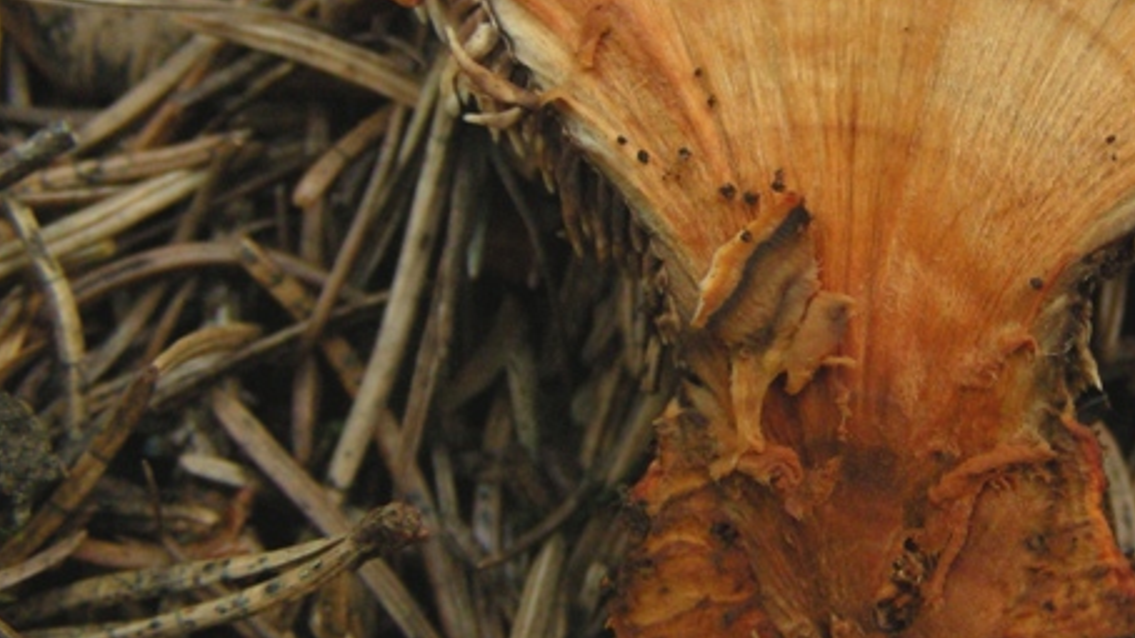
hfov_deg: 28.3
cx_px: 922
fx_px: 2196
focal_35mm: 73
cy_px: 238
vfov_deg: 16.5
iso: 200
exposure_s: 1/28.5
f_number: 3.5
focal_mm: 6.3
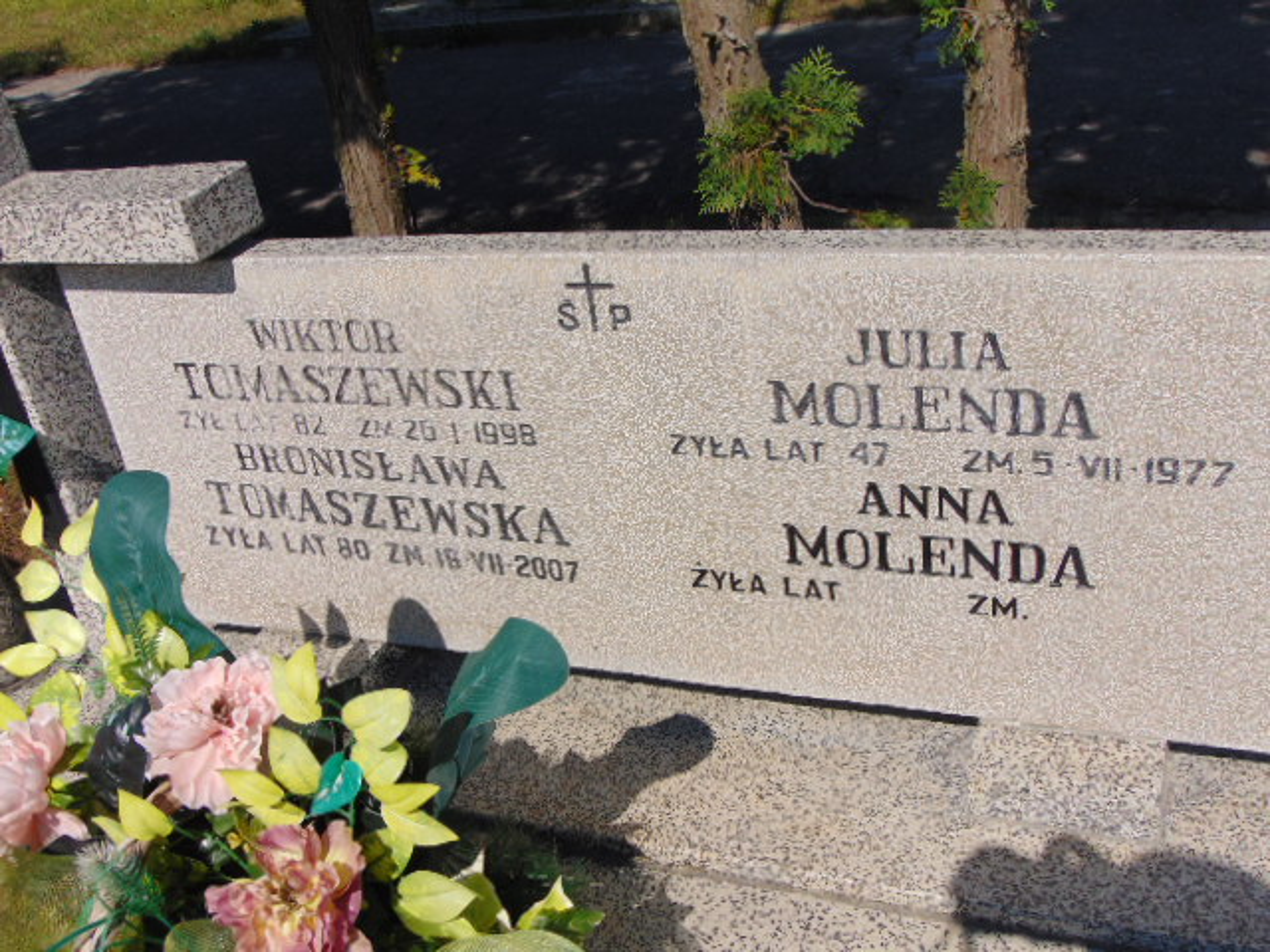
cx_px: 635
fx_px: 1431
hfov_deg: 47.9
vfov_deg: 36.8
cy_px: 476
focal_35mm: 39
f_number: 8.5
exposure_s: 1/400
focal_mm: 6.9
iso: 80
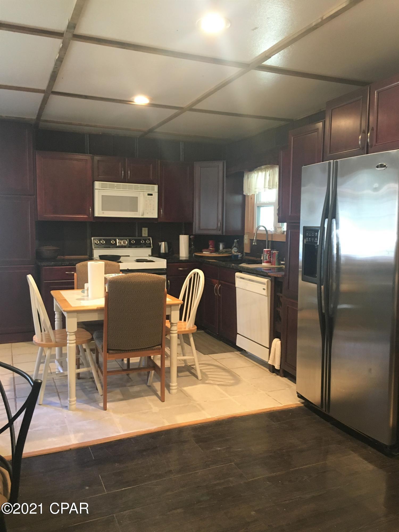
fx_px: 446
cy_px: 266
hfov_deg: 48.2
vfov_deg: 61.7
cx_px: 200
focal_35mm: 29
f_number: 2.2
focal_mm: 4.15
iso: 200
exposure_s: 1/24
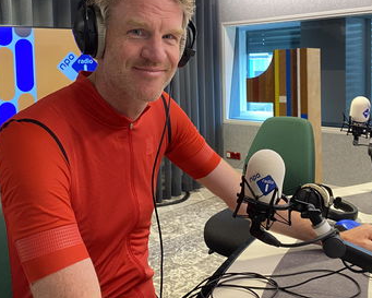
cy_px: 95
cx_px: 207
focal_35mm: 42
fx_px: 463
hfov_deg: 43.7
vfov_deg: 35.3
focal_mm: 4.25
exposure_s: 1/50
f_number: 1.8
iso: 160
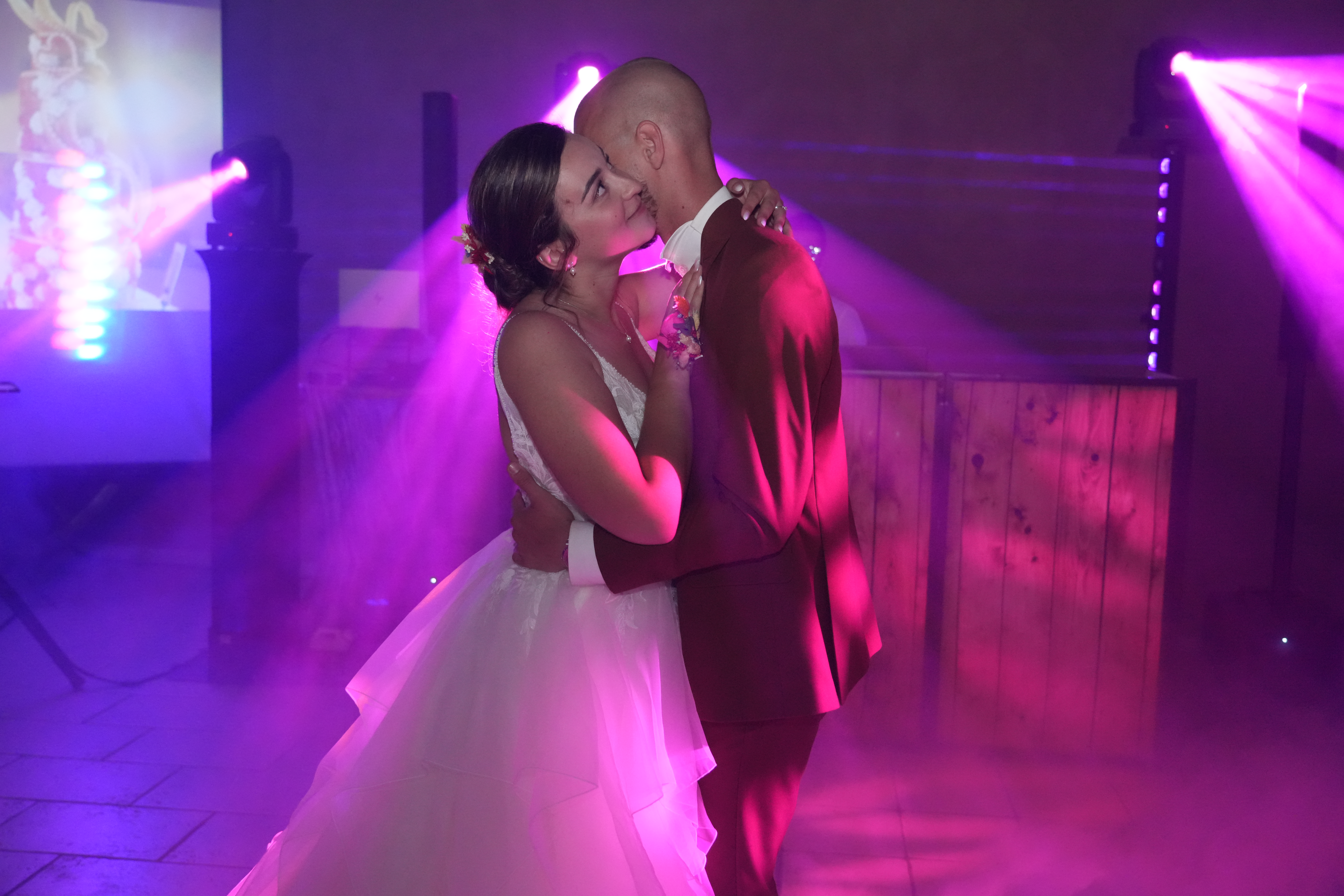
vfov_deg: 38.9
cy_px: 448
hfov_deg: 55.8
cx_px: 672
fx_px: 1269
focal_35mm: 34
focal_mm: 34
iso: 6400
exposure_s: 1/125
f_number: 4
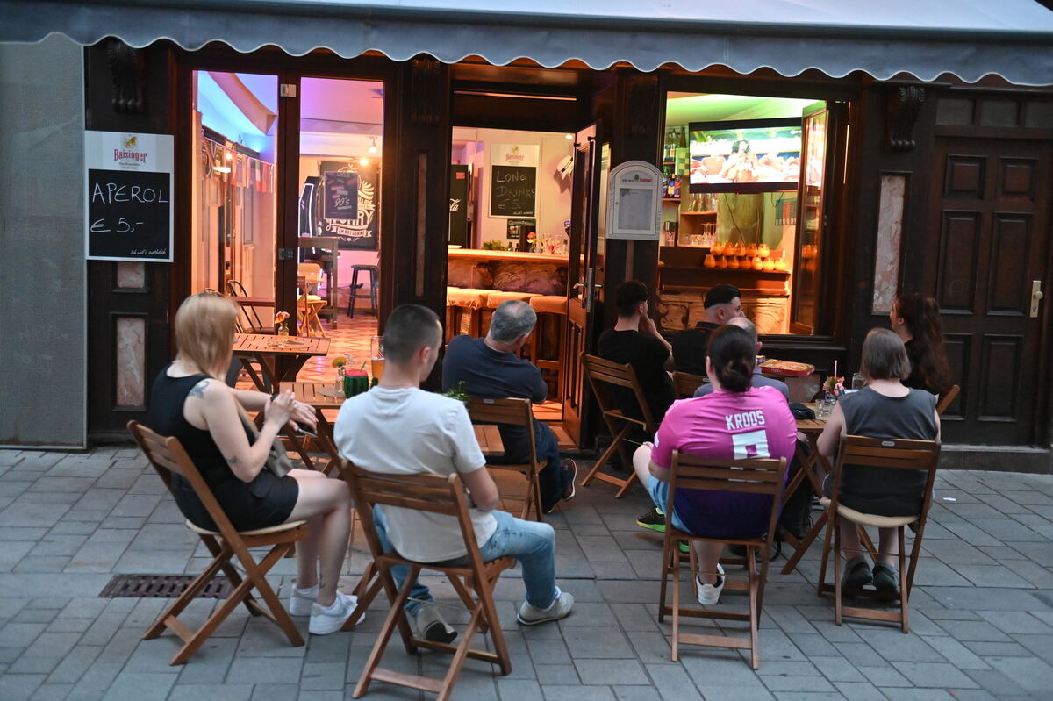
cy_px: 350
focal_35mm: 38
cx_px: 526
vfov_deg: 35.0
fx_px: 1111
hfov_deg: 50.7
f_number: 2.8
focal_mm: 38
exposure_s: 1/125
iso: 8000
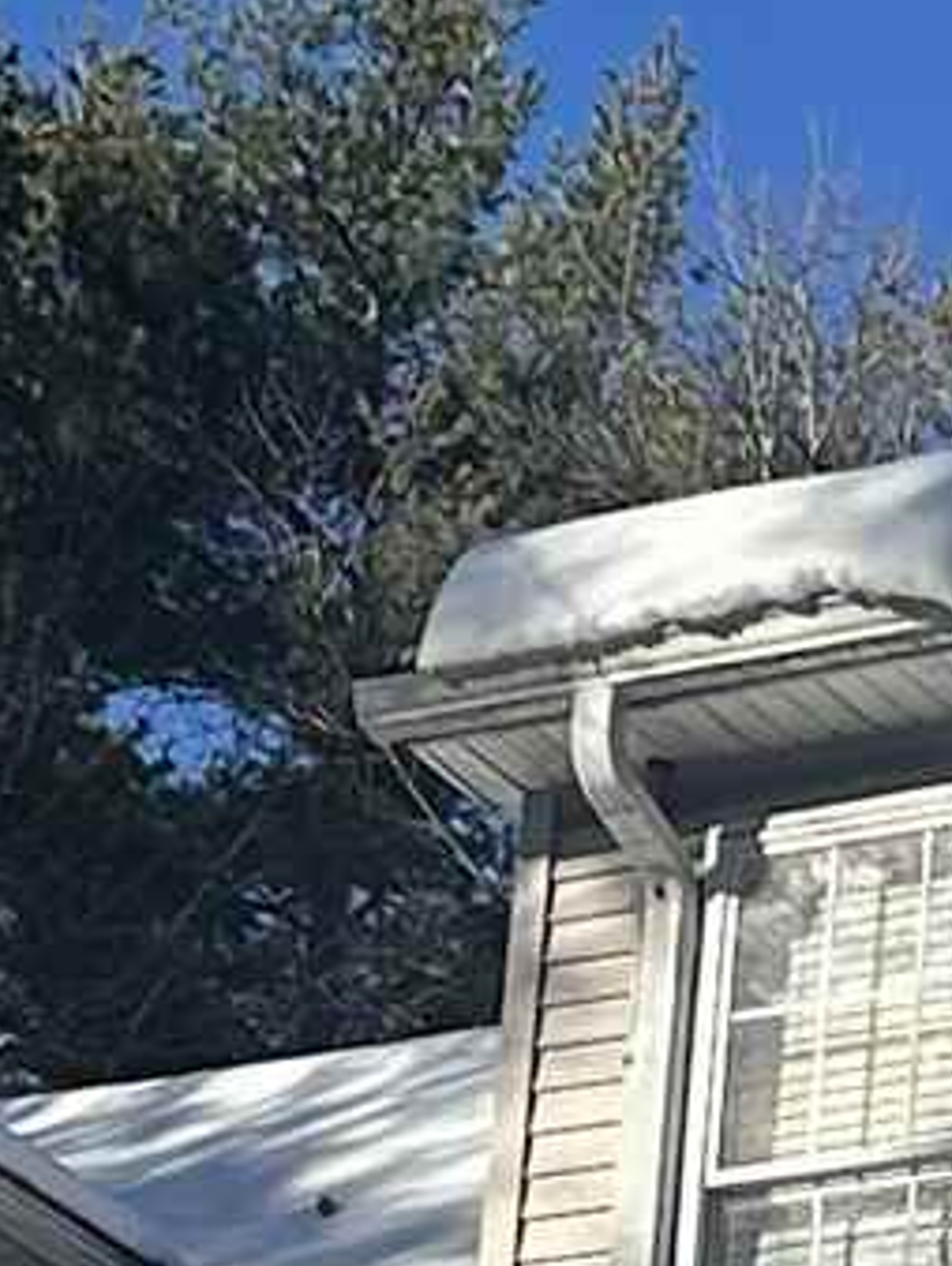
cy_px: 1963
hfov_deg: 6.3
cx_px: 1222
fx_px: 8643
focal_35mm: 236
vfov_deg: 8.2
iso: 50
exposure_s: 1/4115
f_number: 1.5
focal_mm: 5.7
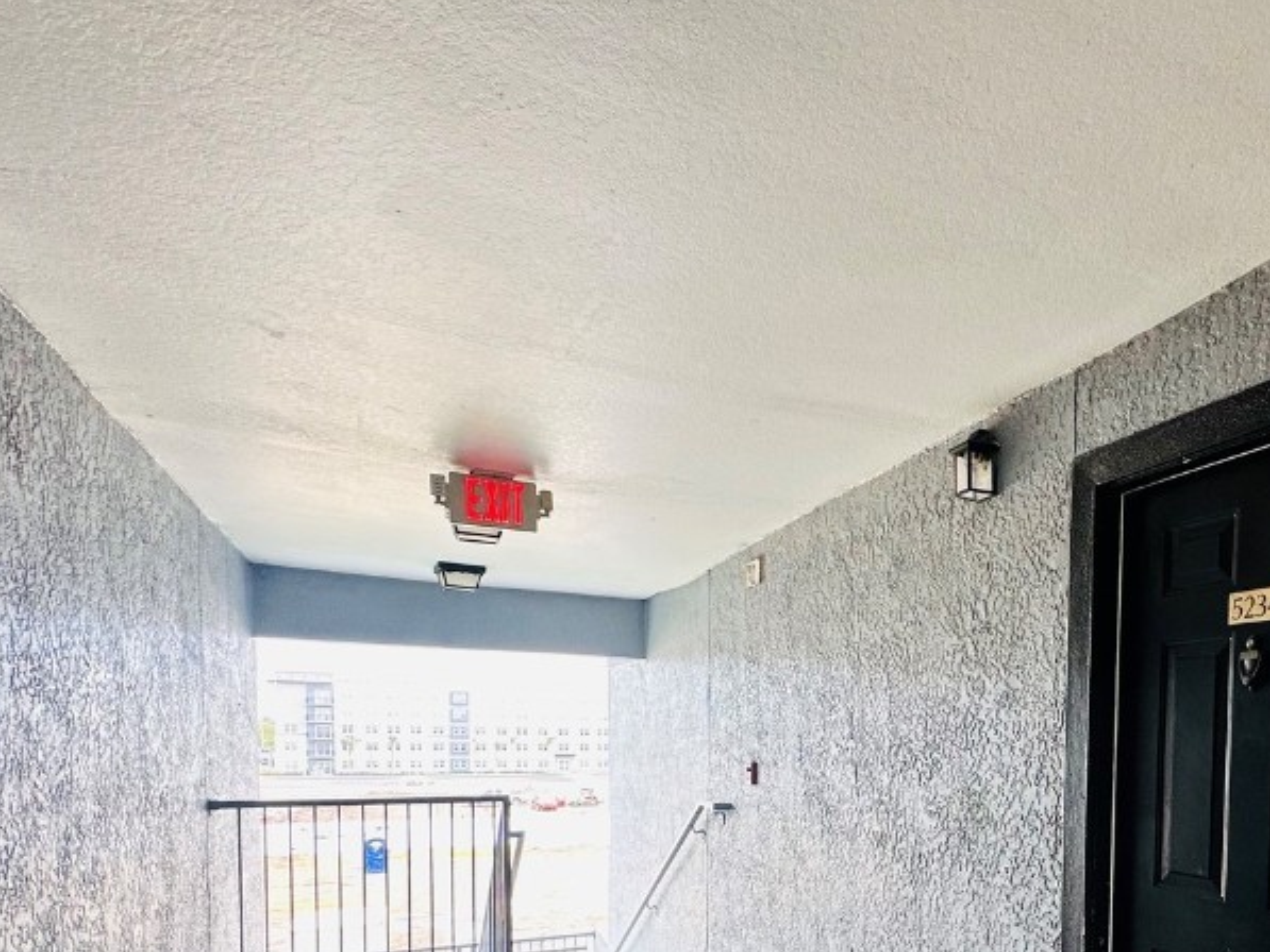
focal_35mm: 24
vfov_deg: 52.8
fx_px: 881
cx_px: 928
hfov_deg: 67.7
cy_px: 771
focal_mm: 2.22
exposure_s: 1/99
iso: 80
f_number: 2.2
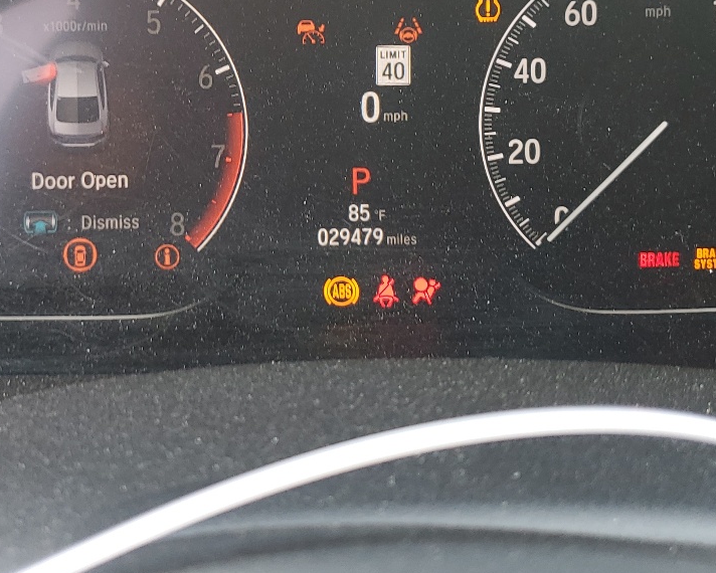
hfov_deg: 32.8
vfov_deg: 26.5
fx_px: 1208
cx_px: 244
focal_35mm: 57
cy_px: 191
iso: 50
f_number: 1.5
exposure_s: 1/50
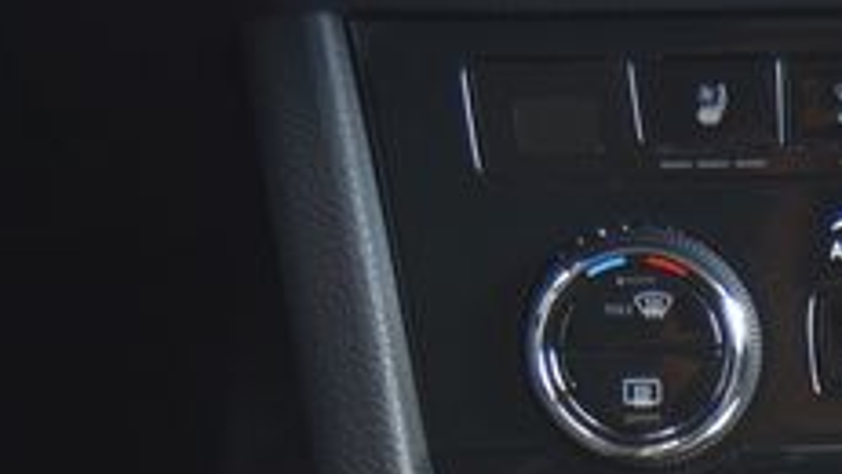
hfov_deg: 8.3
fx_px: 5716
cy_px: 1065
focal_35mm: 256
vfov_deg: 4.6
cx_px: 1072
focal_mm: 55
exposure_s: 1/30
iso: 500
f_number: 4
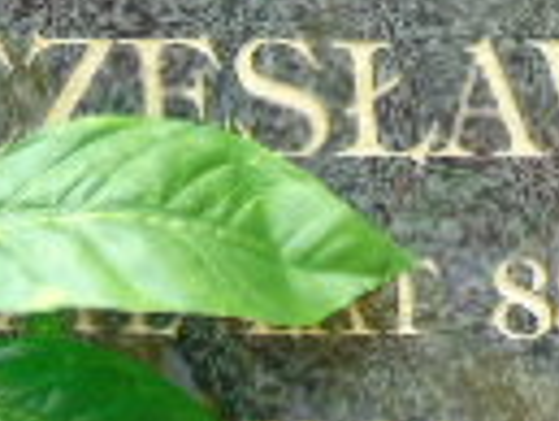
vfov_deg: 2.4
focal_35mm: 615
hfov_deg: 3.2
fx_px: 9941
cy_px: 39
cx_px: 672
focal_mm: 22
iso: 100
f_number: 4.6
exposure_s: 1/50
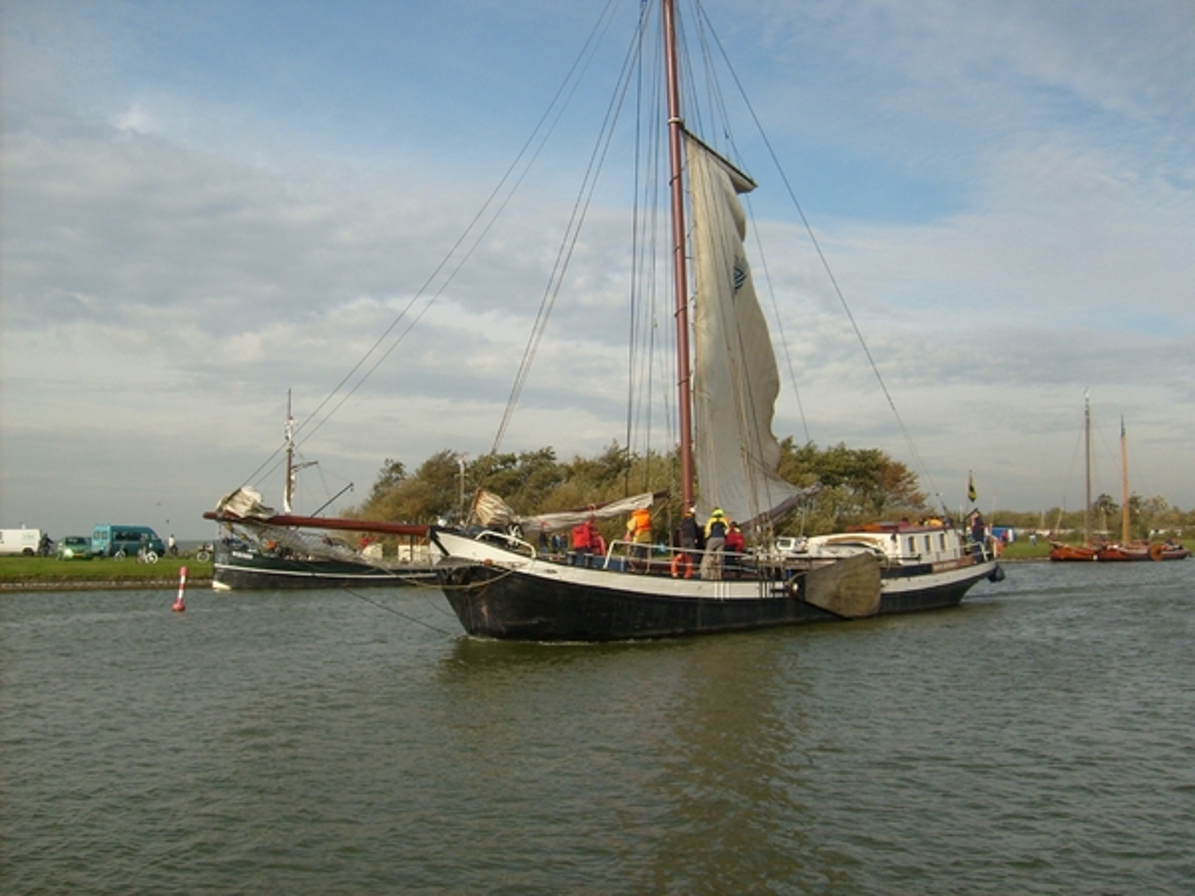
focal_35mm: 35
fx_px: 1208
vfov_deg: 40.7
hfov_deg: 52.6
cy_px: 448
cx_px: 598
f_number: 7.1
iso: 80
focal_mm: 5.8
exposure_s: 1/350
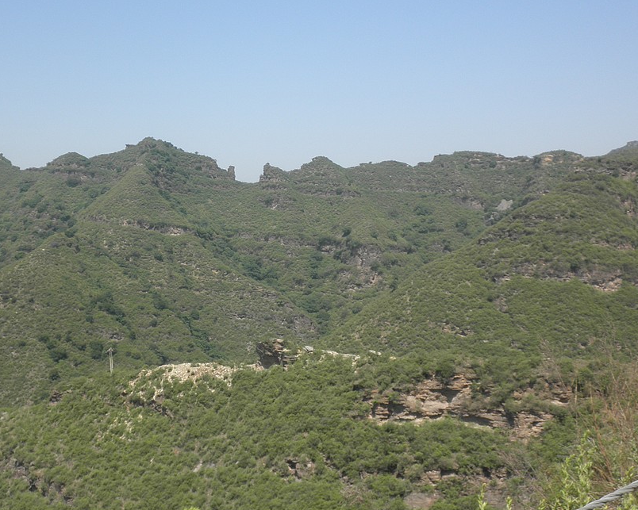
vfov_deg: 29.6
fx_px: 963
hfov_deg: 36.5
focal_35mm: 51
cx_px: 257
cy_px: 189
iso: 64
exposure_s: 1/80
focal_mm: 6.1
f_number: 9.1
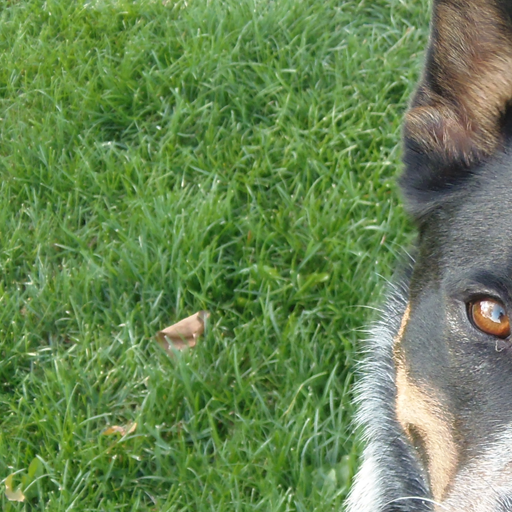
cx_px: 482
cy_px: 419
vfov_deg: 22.4
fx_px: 1272
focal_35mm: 76
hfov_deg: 22.1
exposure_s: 1/60
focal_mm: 6.5
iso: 64
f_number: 3.4
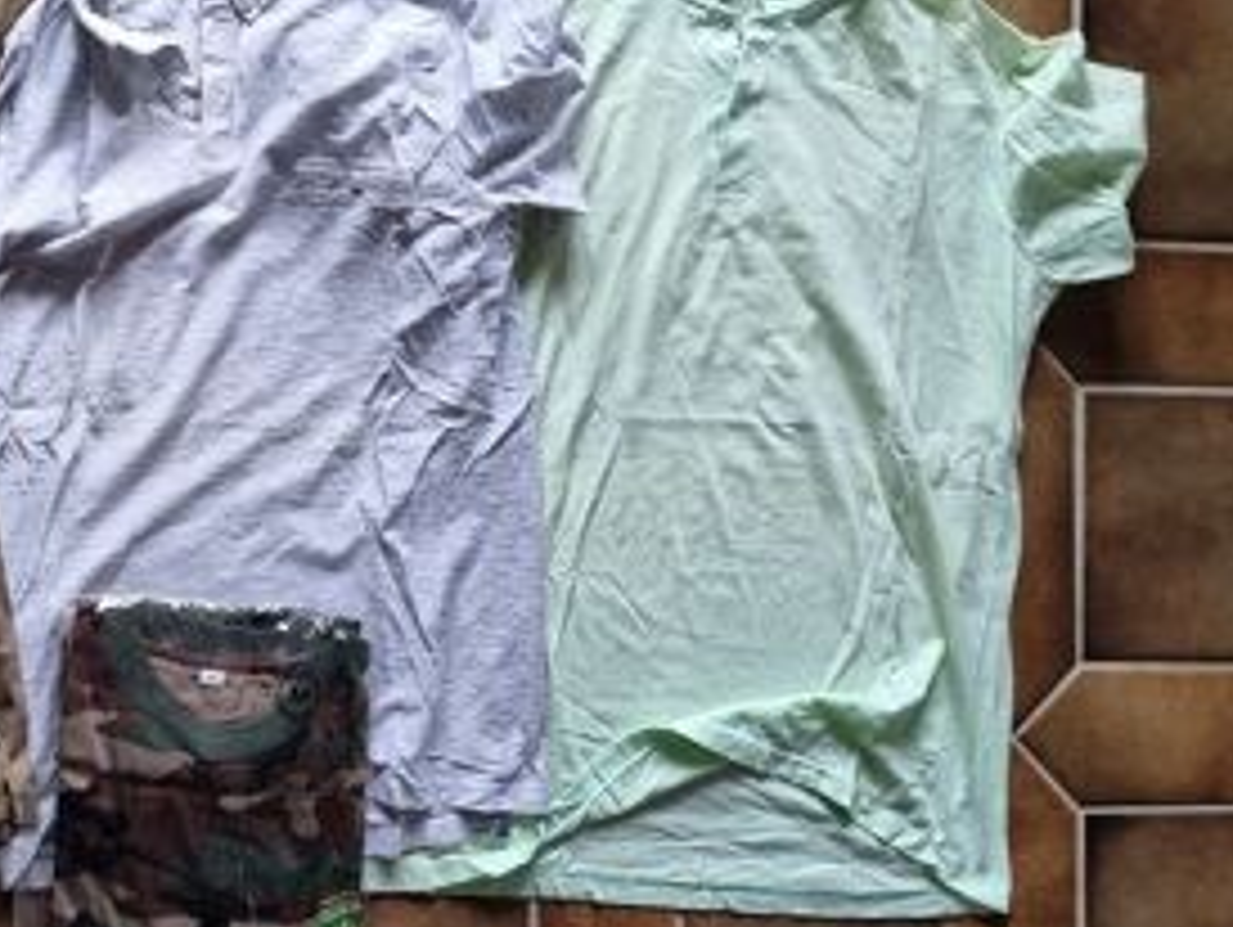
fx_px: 1497
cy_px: 369
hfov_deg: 42.1
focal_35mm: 42
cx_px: 189
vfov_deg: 34.3
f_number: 1.8
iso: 160
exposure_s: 1/50
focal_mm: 6.7
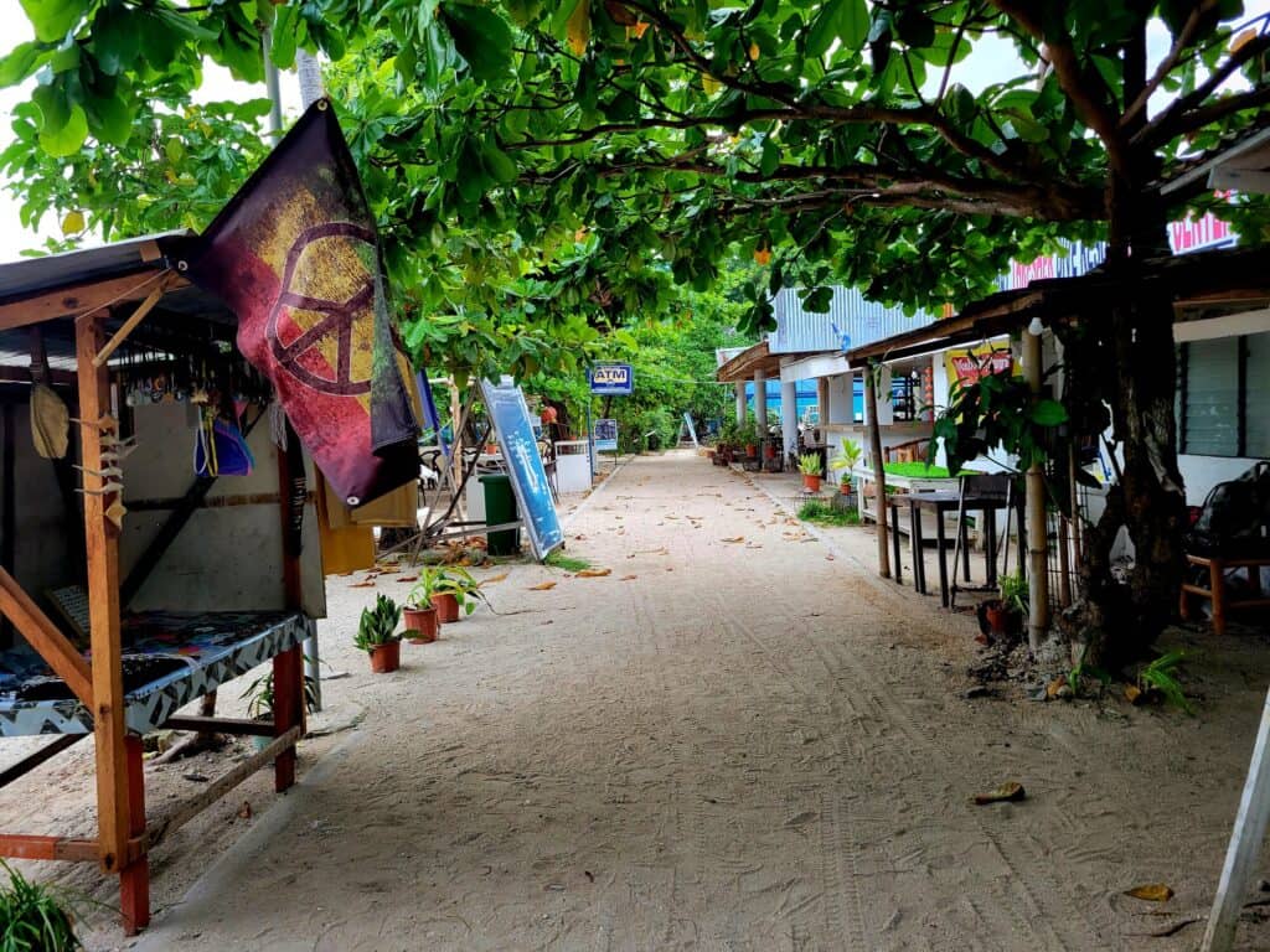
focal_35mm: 26
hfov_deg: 67.3
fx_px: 954
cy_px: 476
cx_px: 635
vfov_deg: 53.1
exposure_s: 1/133
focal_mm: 5.4
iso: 40
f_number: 1.8
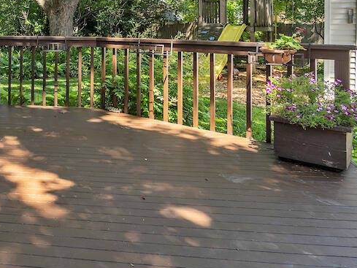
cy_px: -4
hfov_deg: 42.6
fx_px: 340
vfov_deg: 37.9
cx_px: -41
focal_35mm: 33
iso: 100
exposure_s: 1/15
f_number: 9
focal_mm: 14
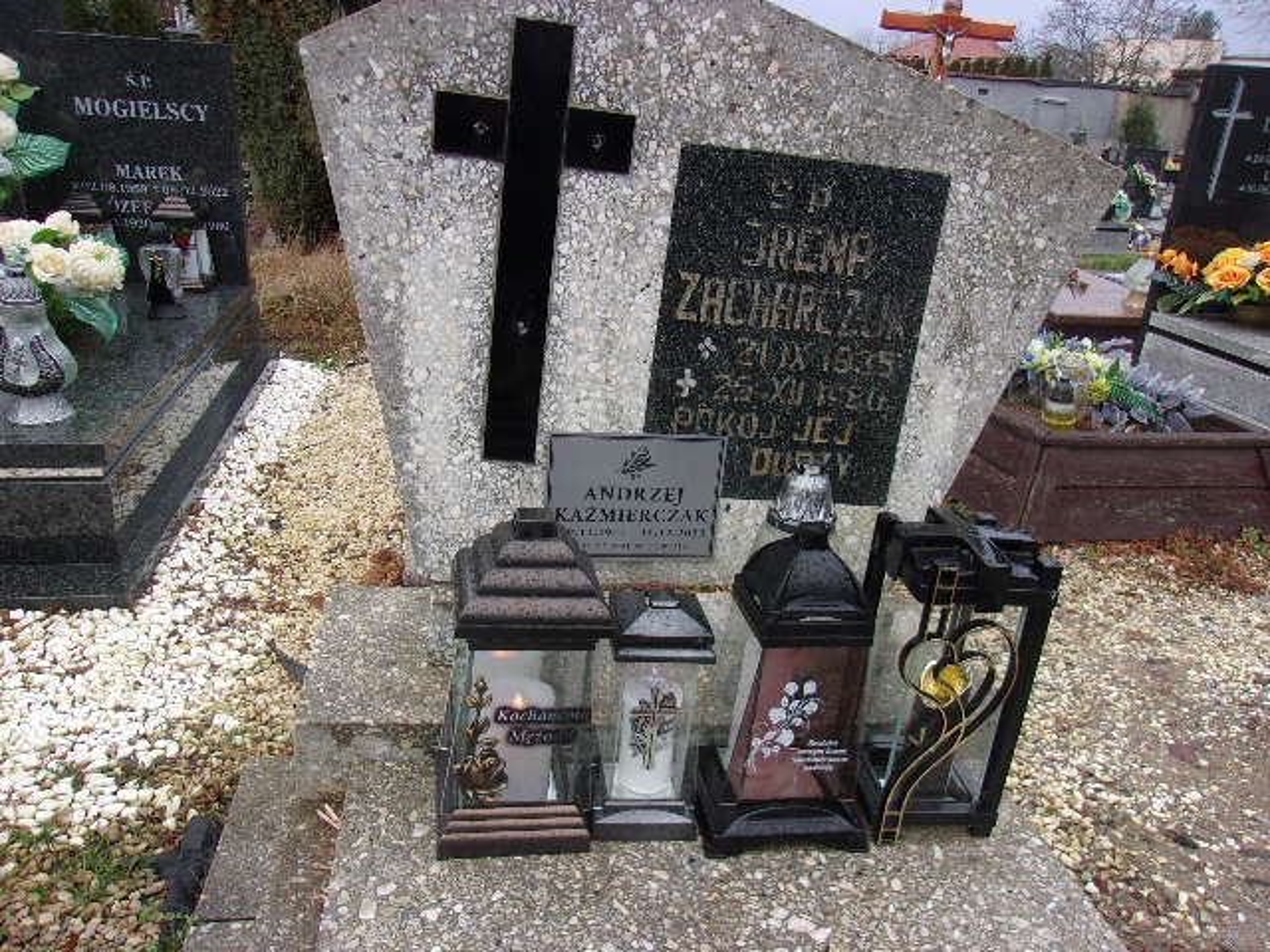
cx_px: 635
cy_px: 476
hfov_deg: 65.3
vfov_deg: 51.4
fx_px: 991
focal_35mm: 27
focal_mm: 4.9
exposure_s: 1/50
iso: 80
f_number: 3
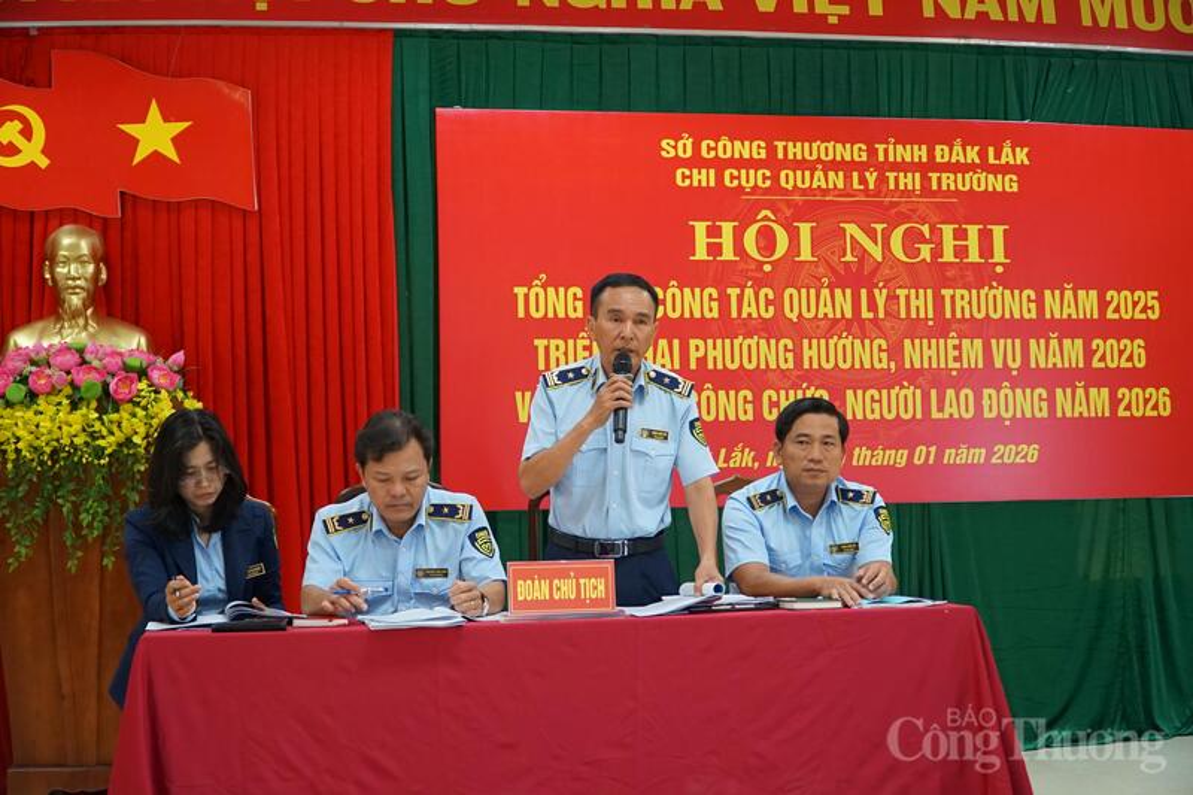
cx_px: 596
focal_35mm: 46
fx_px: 1524
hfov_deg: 42.8
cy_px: 398
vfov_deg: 29.2
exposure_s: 1/160
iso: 1600
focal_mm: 31
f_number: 4
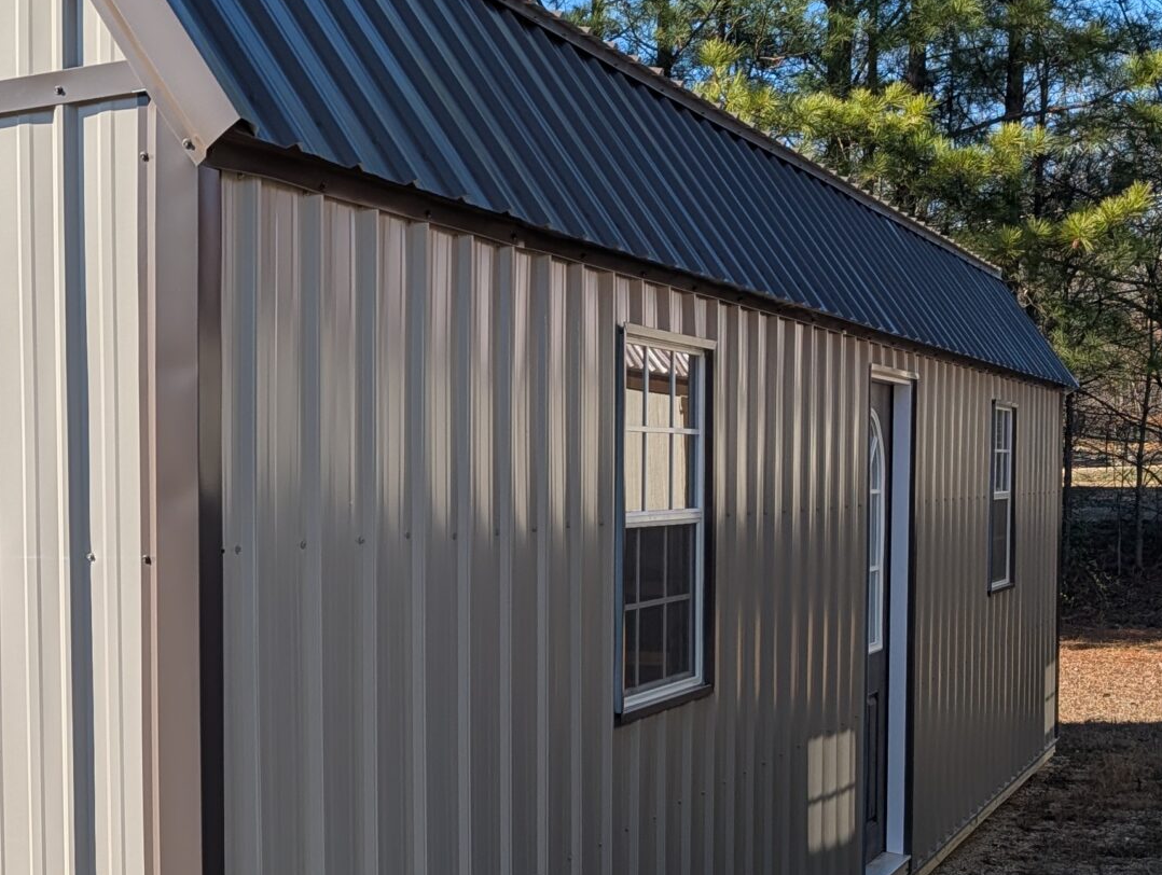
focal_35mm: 57
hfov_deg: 31.4
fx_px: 1916
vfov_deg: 25.5
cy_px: 614
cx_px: 27
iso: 23
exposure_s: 1/1294
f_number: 1.68
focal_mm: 6.9
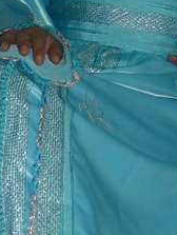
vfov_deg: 10.9
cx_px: 56
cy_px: 237
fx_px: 1217
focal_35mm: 179
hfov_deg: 8.3
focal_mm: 7.92
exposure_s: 1/60
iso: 200
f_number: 3.2
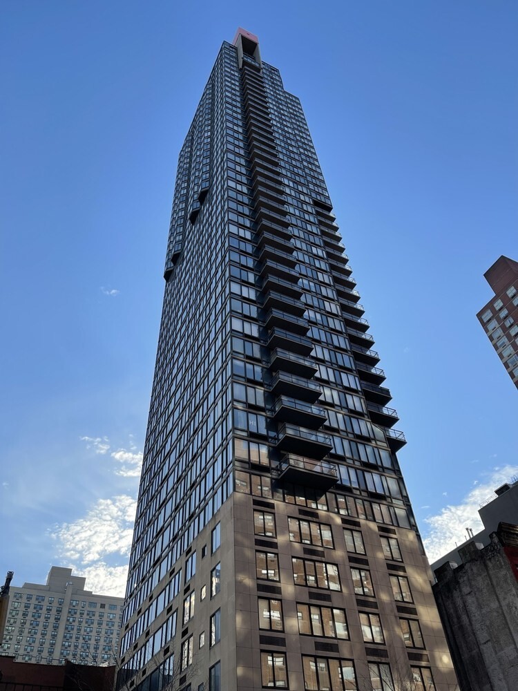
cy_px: 346
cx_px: 259
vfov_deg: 67.3
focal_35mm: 26
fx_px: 519
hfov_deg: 53.1
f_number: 1.6
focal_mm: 5.1
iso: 32
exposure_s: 1/2203
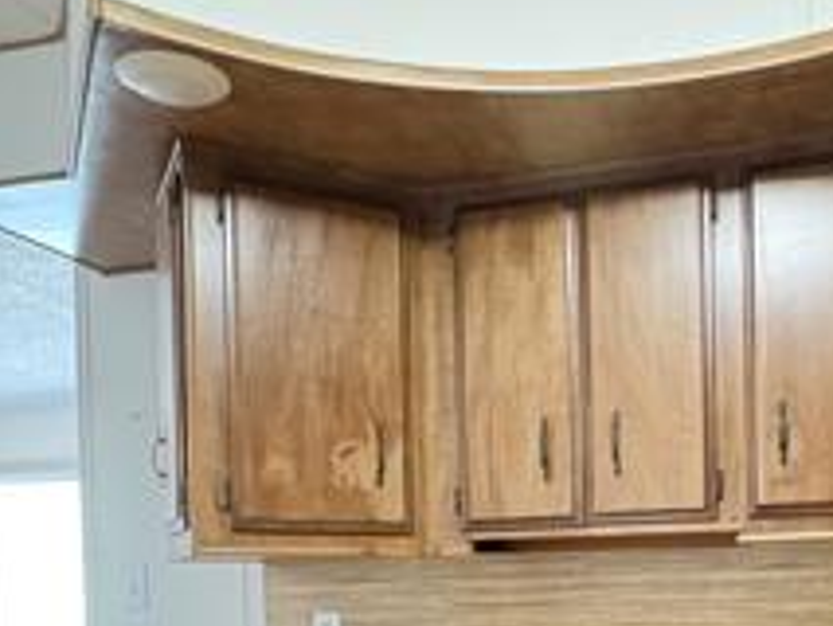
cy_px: 626
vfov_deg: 31.7
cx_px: 610
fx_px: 1011
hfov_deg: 43.5
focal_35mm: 42
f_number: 2.2
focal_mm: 2.22
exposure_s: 1/40
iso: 1000
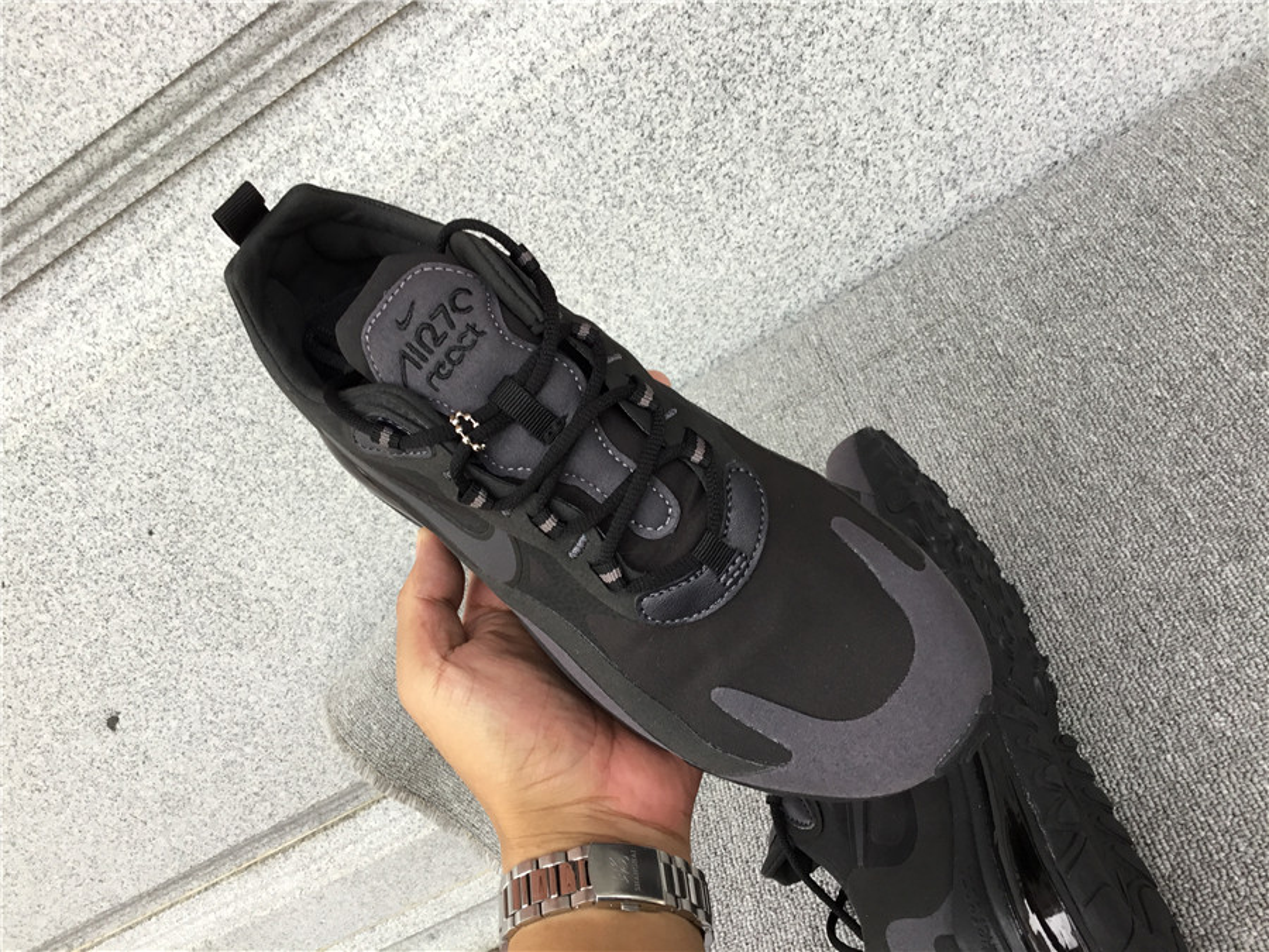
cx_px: 634
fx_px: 1136
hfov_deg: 58.4
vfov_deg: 45.4
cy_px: 476
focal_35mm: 31
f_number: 2.4
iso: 32
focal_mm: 3.3
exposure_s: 1/50
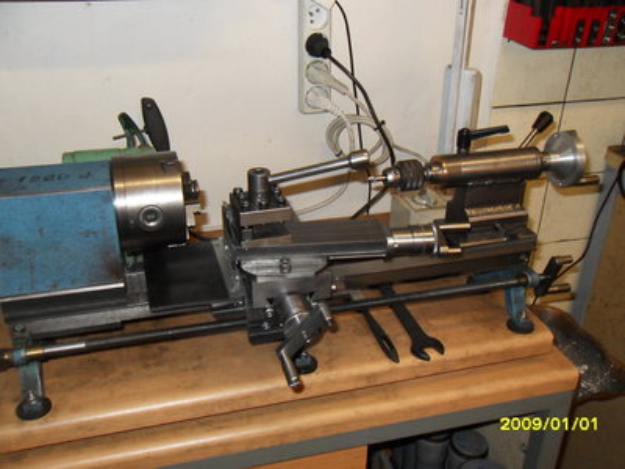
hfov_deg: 52.6
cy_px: 234
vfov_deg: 40.7
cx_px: 312
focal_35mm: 35
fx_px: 632
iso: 400
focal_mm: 6.3
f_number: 3.5
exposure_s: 1/45
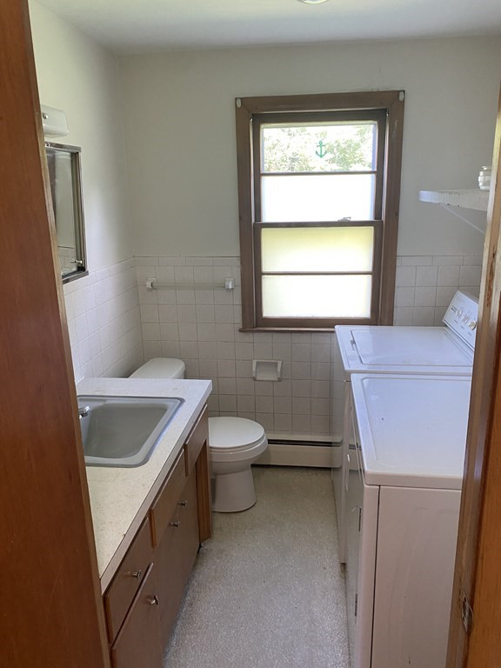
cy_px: 334
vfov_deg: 67.3
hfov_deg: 53.1
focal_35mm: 26
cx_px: 250
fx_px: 502
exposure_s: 1/71
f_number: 1.8
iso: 125
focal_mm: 4.25
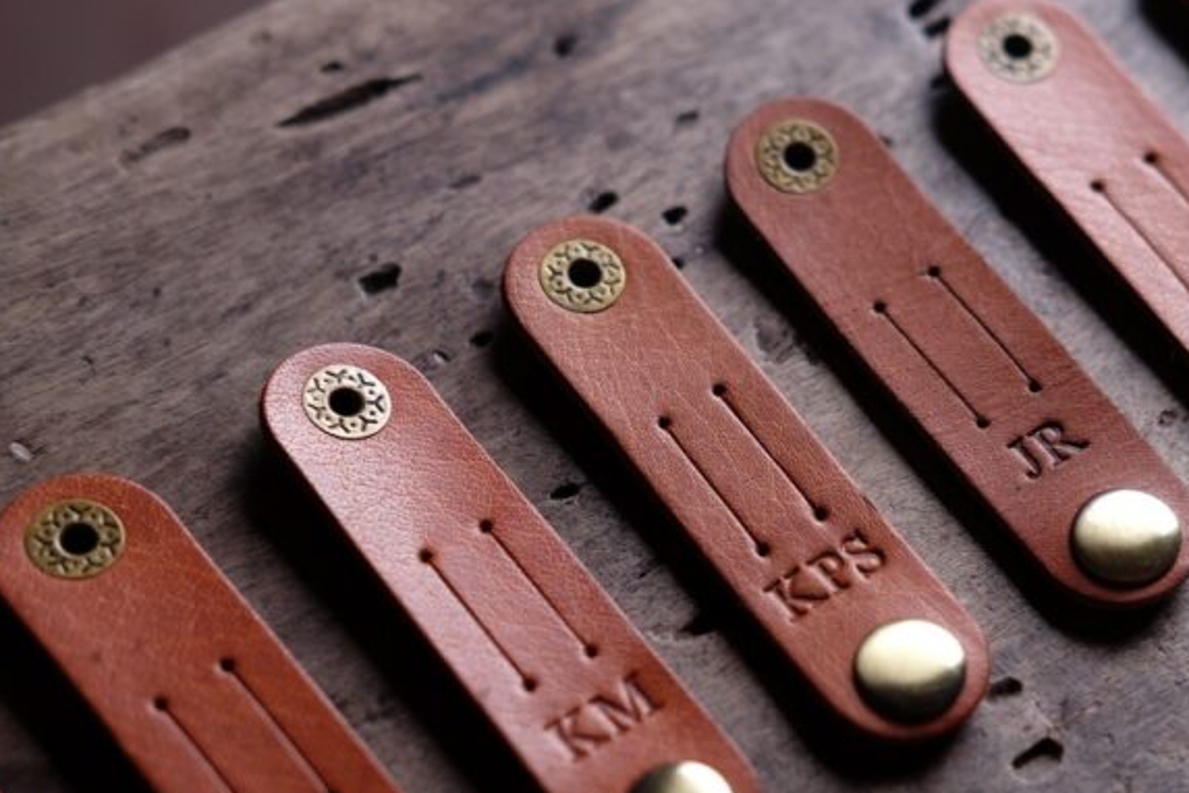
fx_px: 2444
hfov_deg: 27.2
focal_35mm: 74
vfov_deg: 18.4
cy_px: 547
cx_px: 809
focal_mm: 35
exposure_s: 1/160
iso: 100
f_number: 2.8
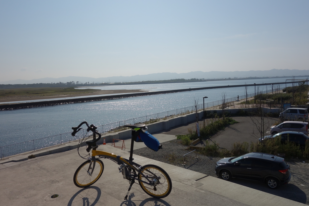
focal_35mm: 30
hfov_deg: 61.9
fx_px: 258
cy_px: 98
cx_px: 153
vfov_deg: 43.6
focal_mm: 10.4
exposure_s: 1/1000
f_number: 8
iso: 125
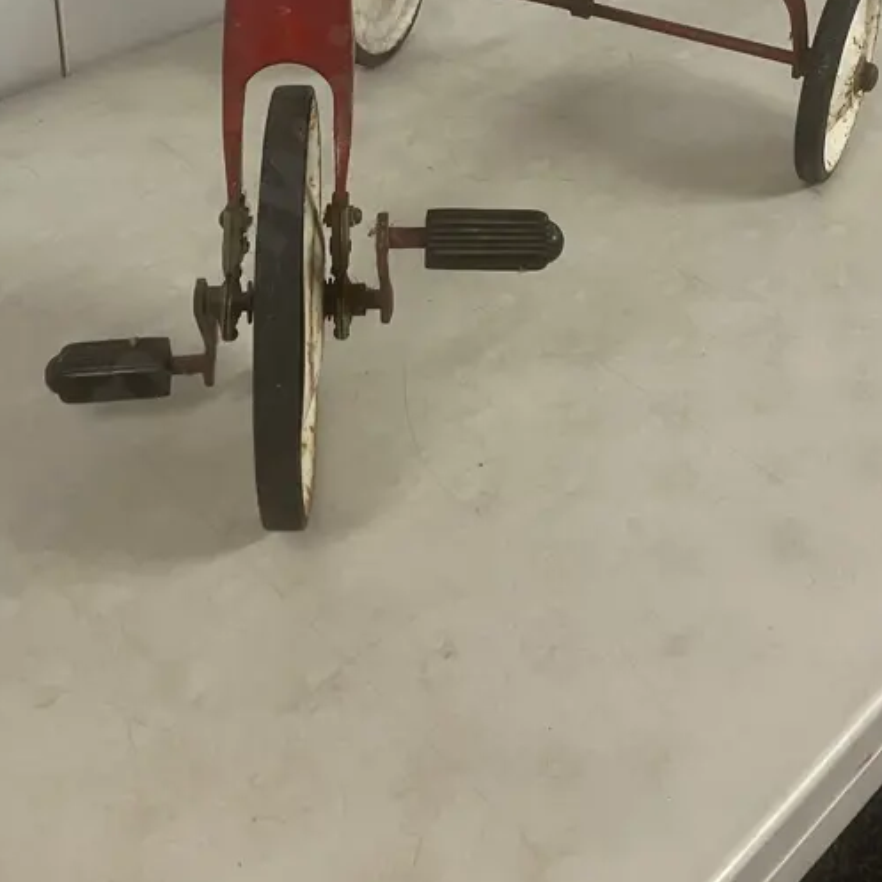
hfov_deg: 33.4
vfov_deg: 30.8
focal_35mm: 51
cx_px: 438
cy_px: -14
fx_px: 1470
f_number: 1.8
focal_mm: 3.99
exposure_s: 1/50
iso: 100
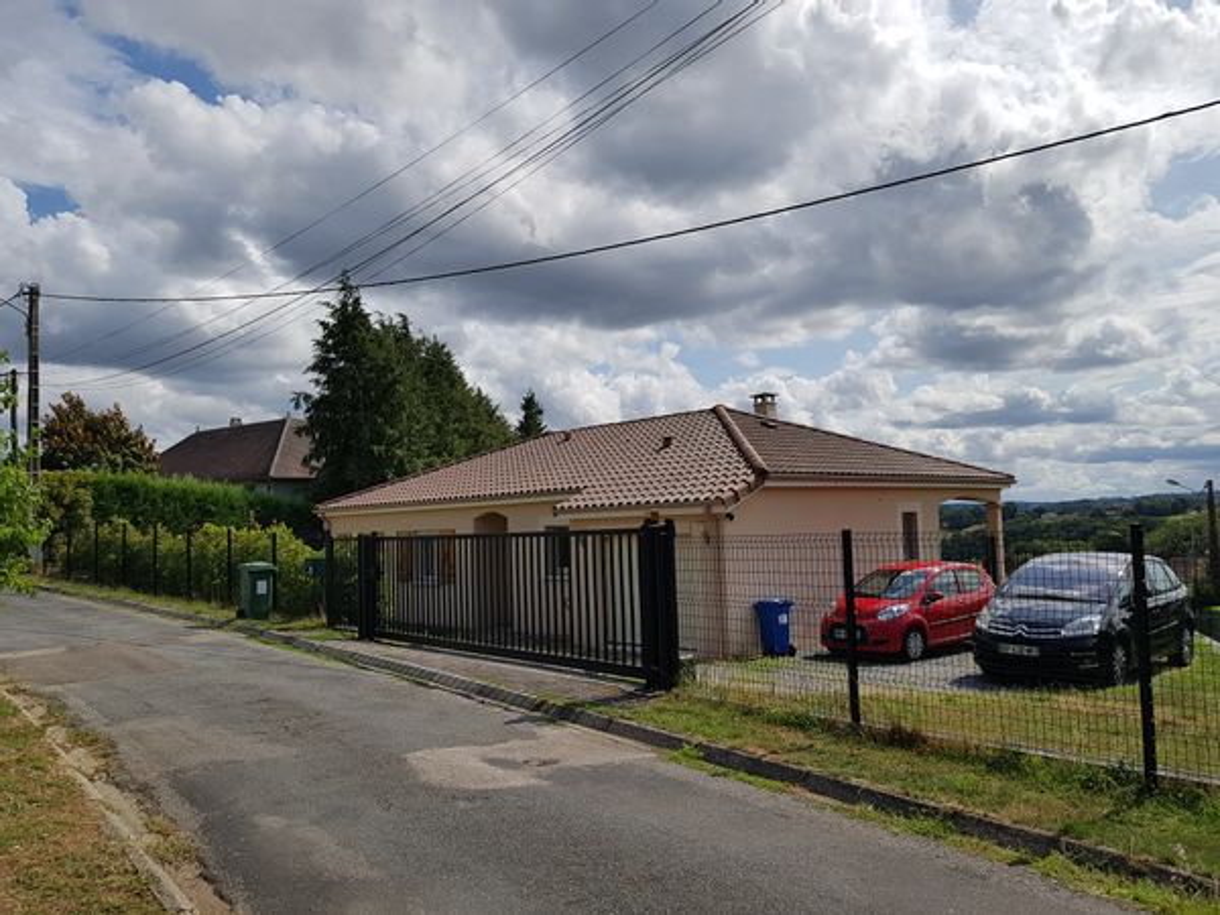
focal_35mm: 26
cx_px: 610
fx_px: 916
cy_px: 458
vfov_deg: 53.1
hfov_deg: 67.3
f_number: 1.7
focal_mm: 4.2
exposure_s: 1/5184
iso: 50
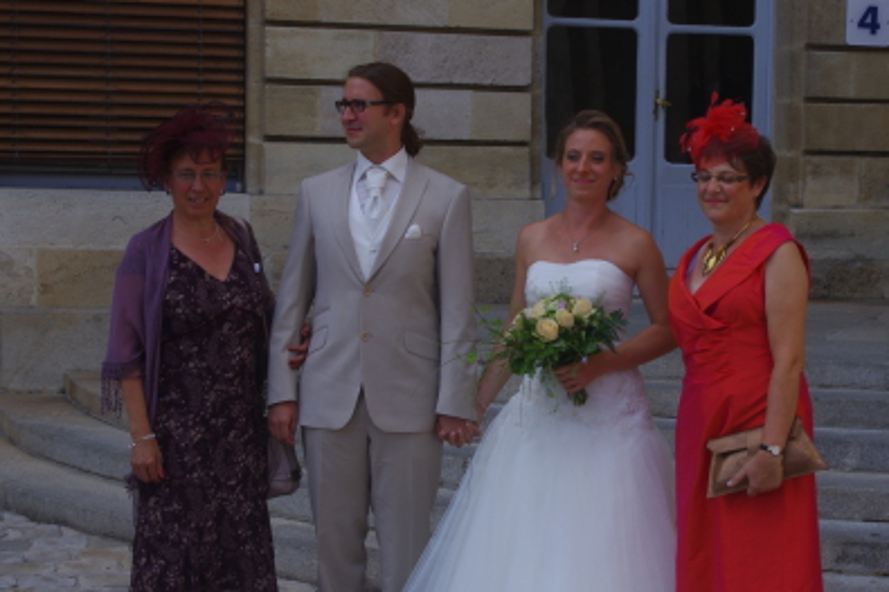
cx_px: 576
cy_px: 350
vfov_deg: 17.2
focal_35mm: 79
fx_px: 1950
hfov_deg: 25.6
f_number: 11
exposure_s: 1/160
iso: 200
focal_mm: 35
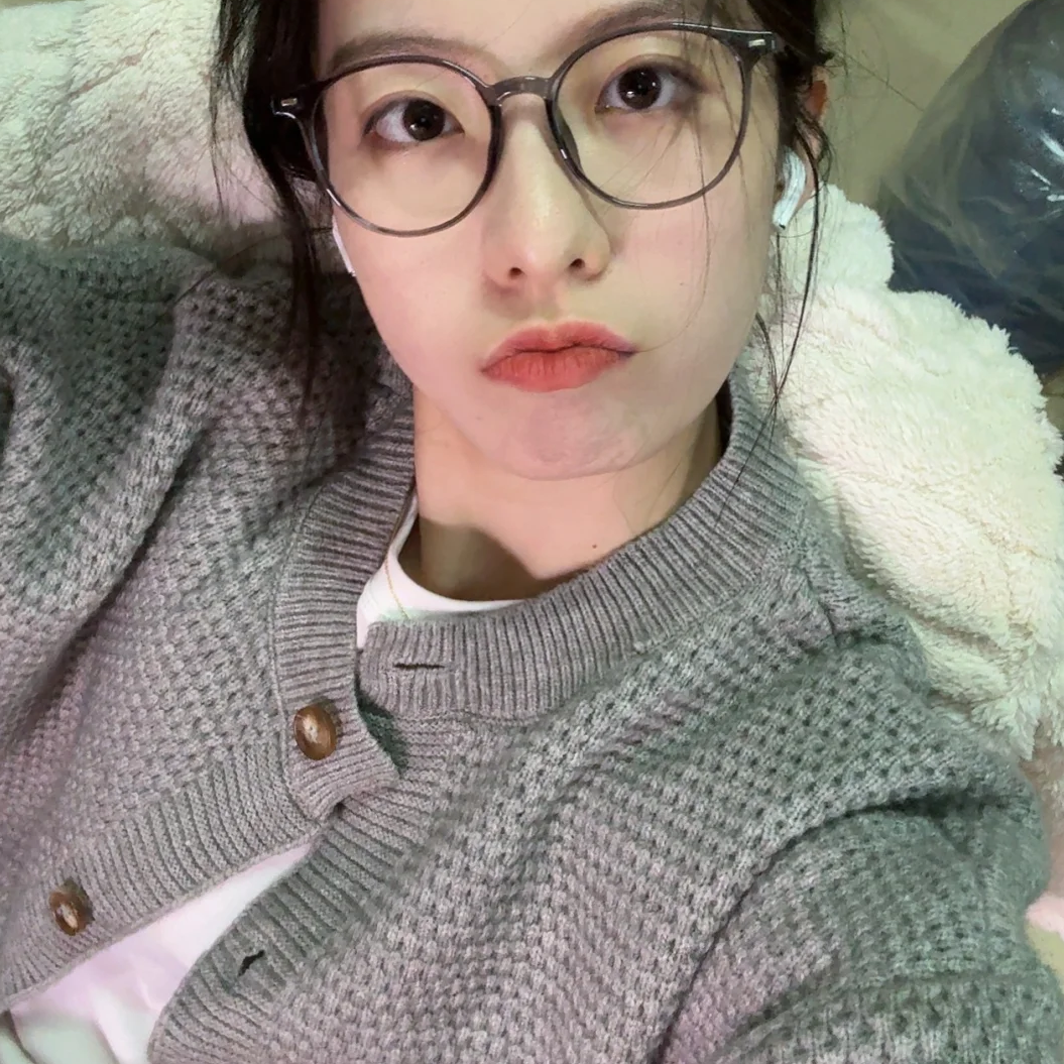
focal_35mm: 41
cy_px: 445
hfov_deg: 40.9
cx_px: 527
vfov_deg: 40.8
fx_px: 1426
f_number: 1.9
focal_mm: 2.69
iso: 400
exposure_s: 1/33
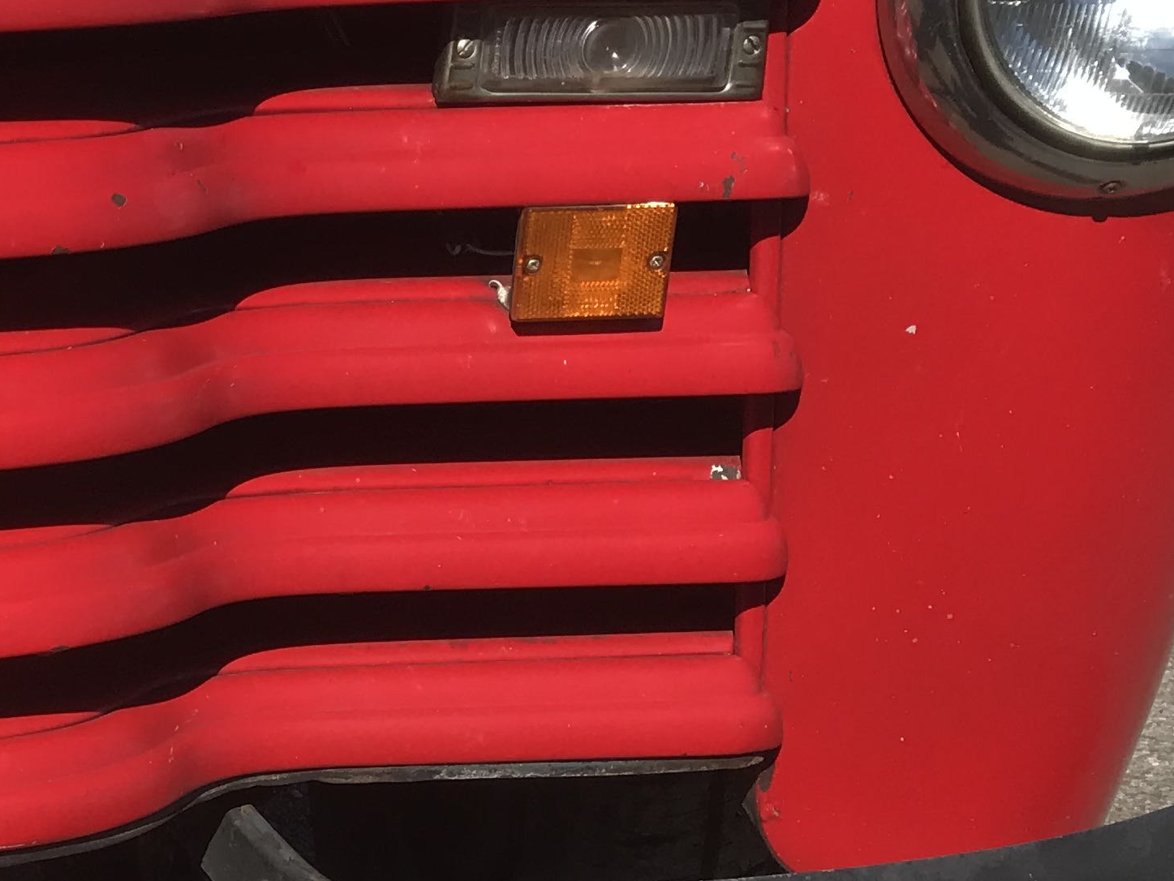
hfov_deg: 21.9
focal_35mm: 78
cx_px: -445
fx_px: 2646
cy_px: 780
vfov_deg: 18.6
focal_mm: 3.99
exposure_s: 1/1742
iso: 20
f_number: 1.8
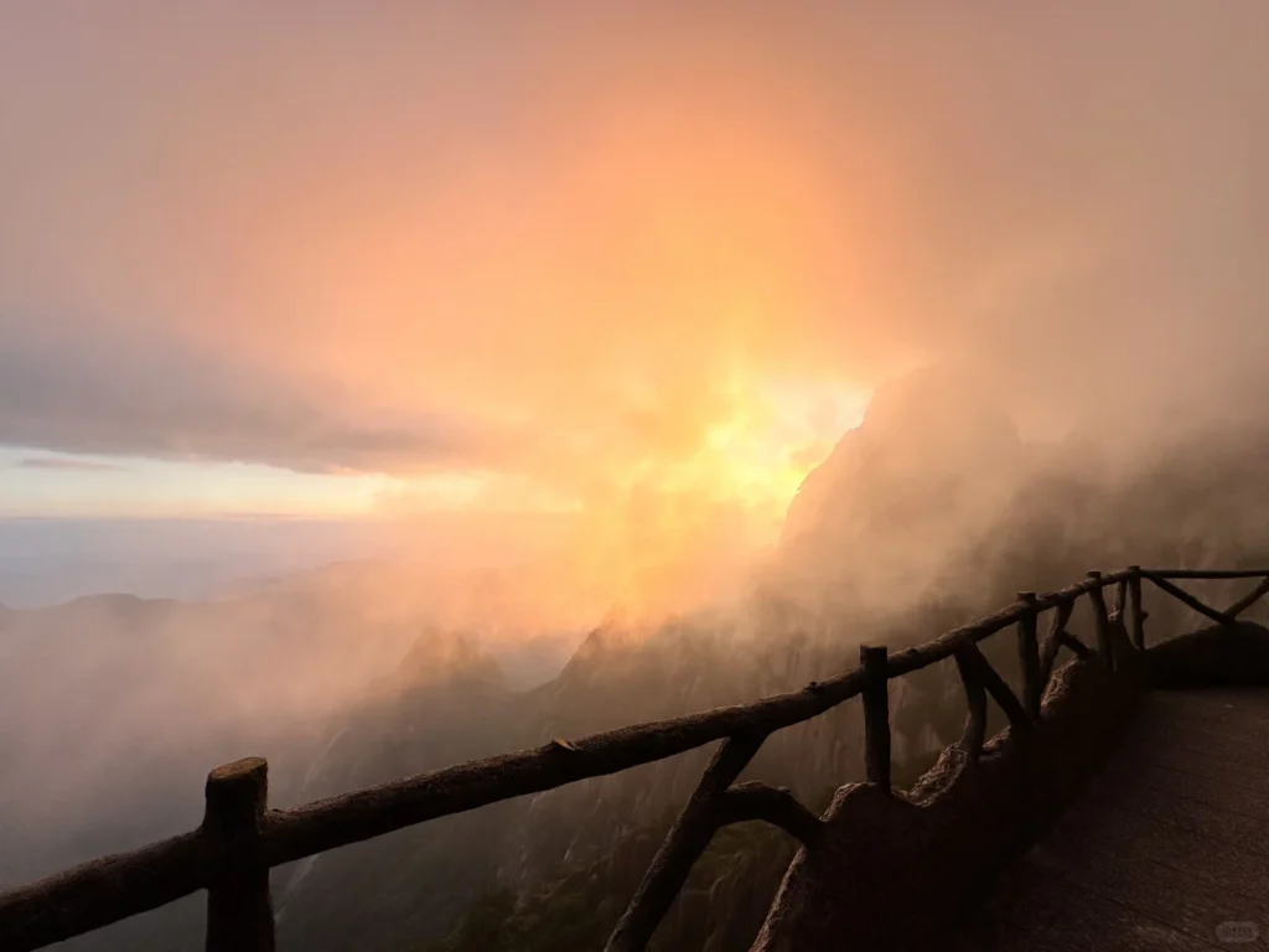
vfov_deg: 85.7
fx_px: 513
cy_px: 476
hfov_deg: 102.1
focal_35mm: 14
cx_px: 634
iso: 40
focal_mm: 2.22
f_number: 2.2
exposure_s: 1/433
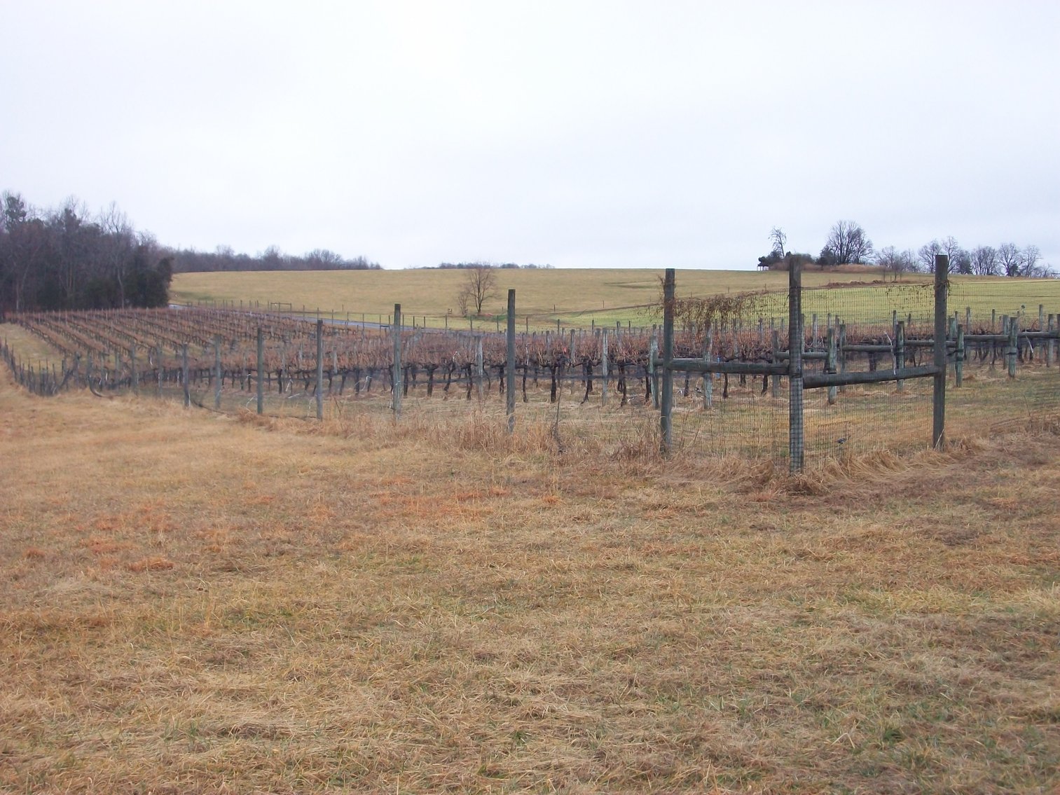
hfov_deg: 36.2
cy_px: 398
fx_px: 1623
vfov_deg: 27.5
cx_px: 530
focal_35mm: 53
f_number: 3.6
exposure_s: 1/250
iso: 80
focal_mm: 8.8
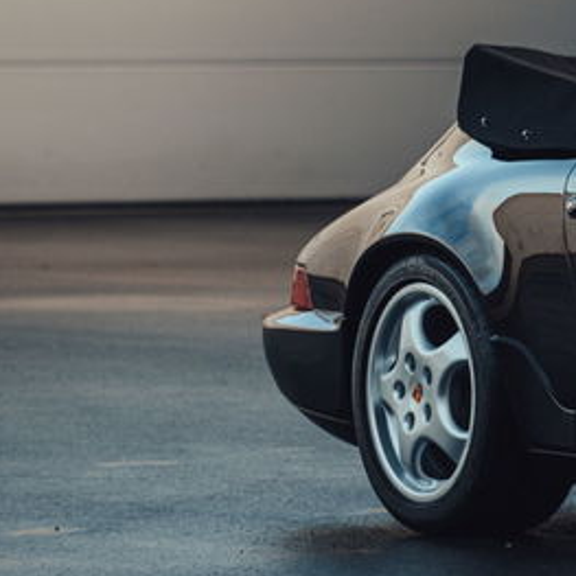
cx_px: 1104
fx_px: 7794
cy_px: 172
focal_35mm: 414
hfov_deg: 4.2
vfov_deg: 4.2
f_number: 4.5
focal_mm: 125
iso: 100
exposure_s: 1/80
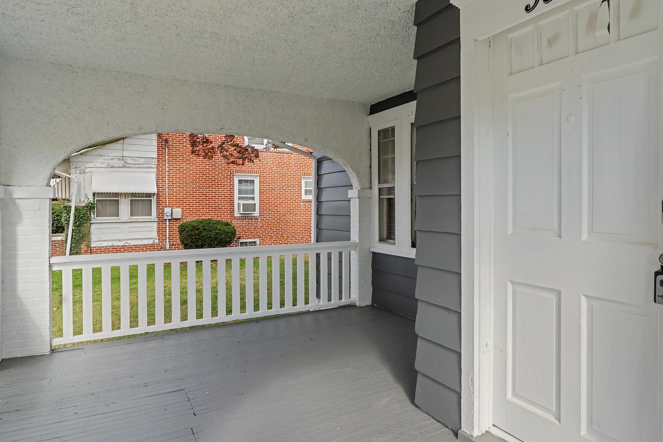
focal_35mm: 23
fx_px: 424
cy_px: 187
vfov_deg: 54.9
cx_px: 365
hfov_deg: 75.9
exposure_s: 1/400
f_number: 8
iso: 1600
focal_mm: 16
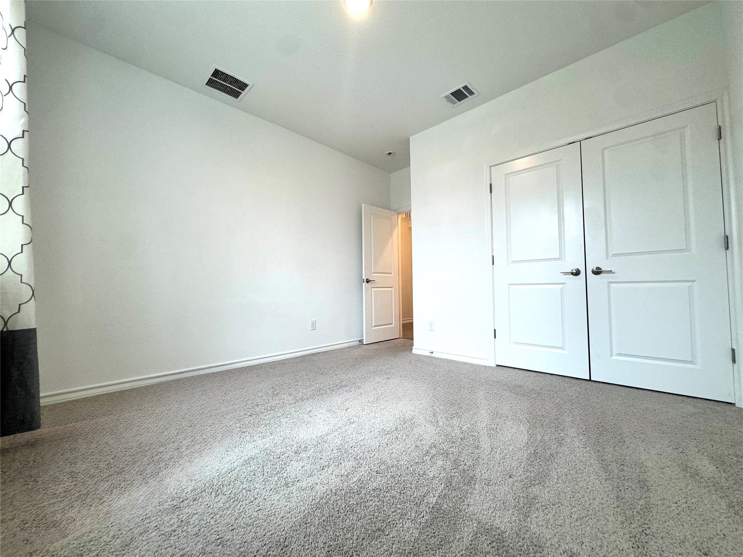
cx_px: 372
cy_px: 278
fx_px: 300
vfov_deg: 85.7
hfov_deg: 102.1
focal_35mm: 14
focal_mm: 2.22
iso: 125
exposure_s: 1/120
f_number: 2.2
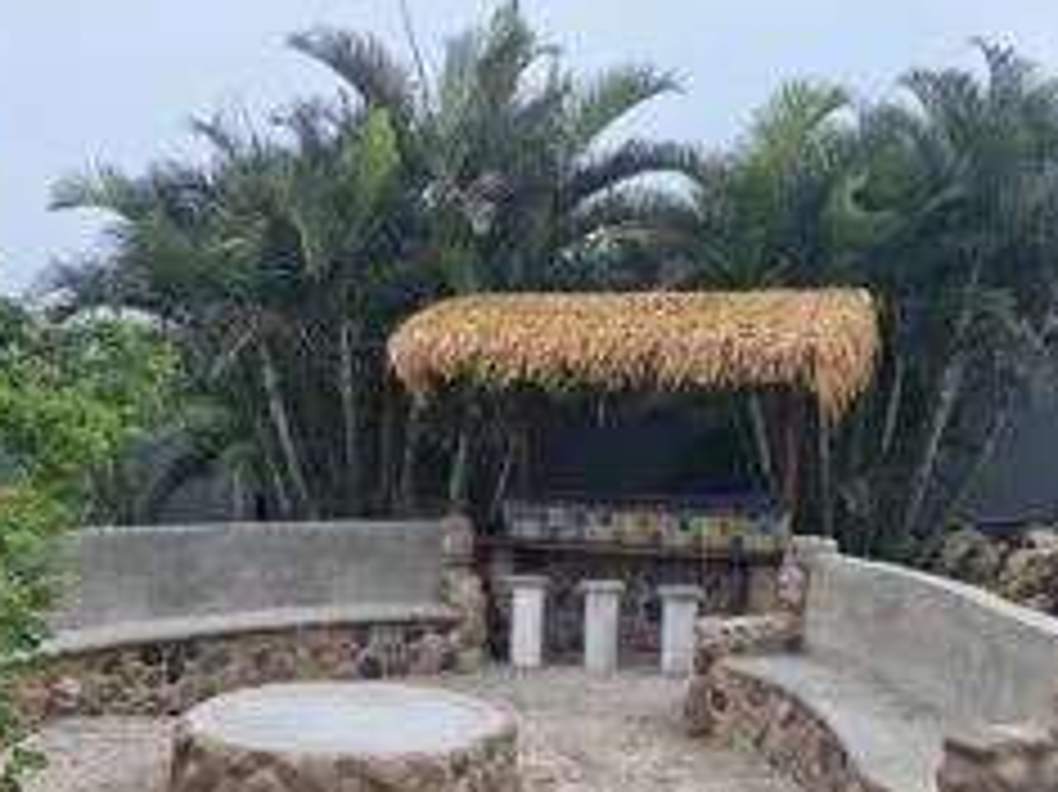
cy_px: 562
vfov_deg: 31.1
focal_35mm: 46
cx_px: 477
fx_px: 1405
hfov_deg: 41.2
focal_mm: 5.9
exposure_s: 1/437
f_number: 2
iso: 25
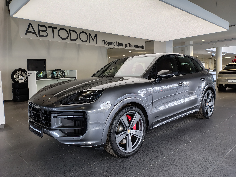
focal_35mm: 25
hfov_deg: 69.4
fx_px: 170
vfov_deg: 54.9
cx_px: 118
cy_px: 88
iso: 266
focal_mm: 4.71
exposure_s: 1/50.1
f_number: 1.7
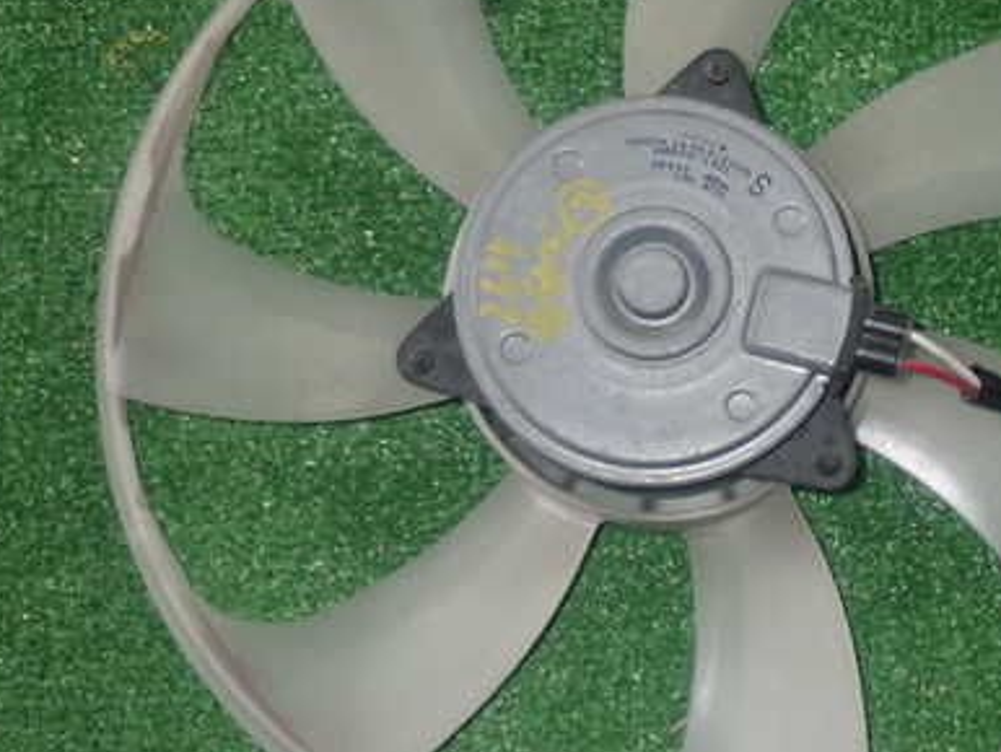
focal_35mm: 73
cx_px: 739
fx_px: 2112
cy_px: 340
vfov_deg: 20.2
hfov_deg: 26.4
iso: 800
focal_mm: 8.4
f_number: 9
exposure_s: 1/50
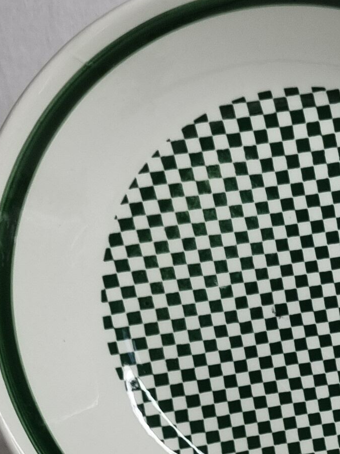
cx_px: 647
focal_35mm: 116
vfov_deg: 16.3
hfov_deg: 11.6
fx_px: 1519
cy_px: 543
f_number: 1.8
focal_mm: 5.4
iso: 50
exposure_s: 1/173
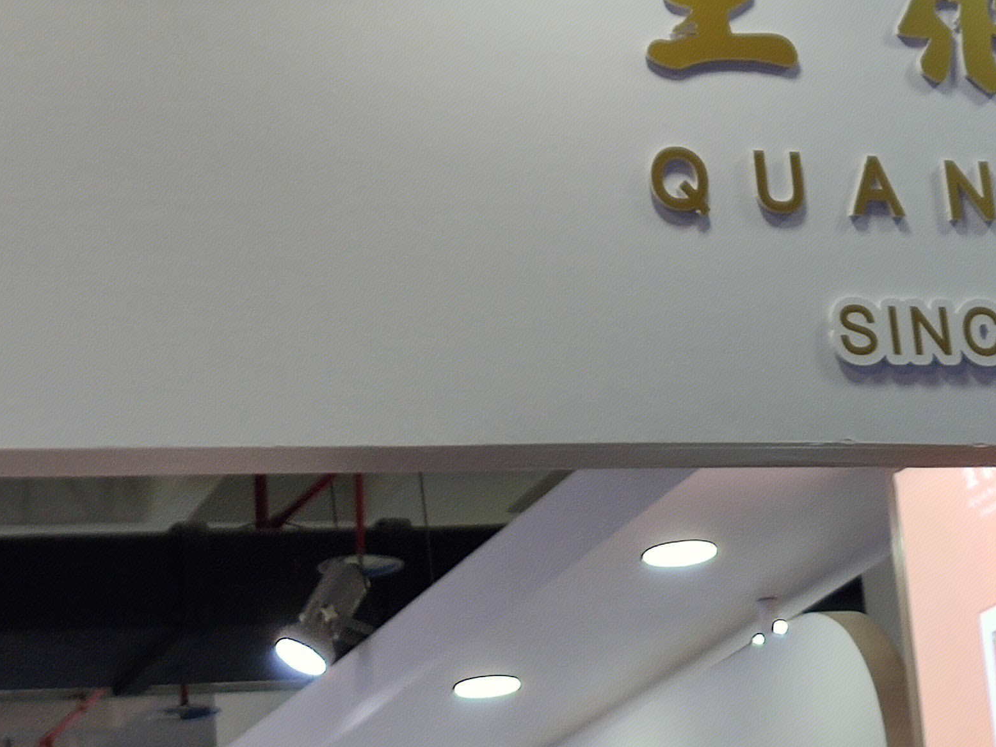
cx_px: 936
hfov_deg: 17.9
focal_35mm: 108
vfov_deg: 13.3
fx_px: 3107
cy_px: -157
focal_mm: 4.75
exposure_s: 1/100
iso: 126
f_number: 1.75
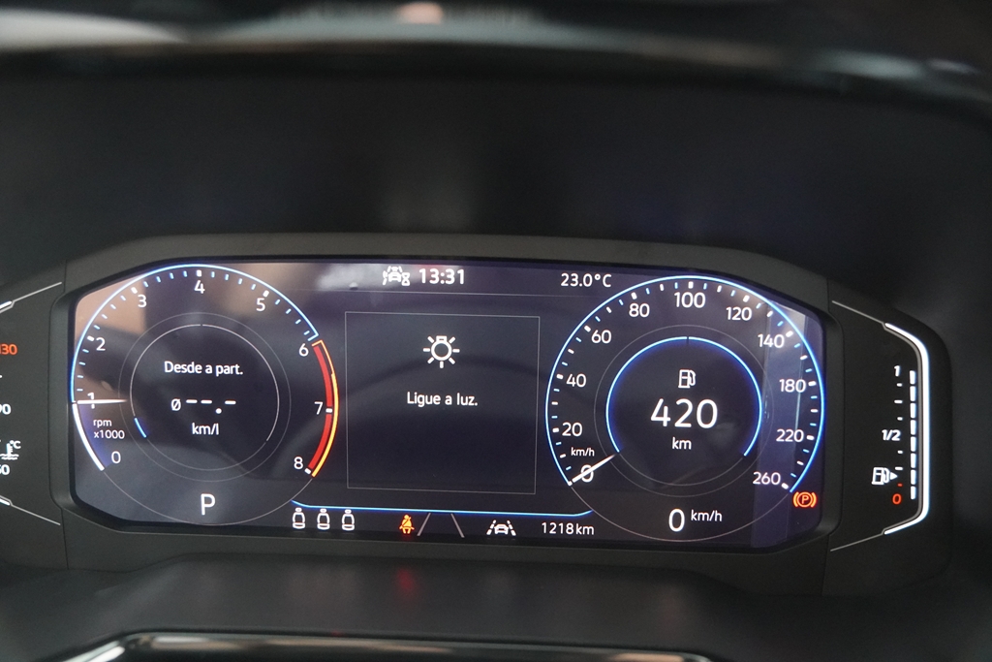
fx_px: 1033
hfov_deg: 51.3
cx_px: 496
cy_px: 331
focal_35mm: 38
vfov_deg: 35.5
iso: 4000
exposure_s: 1/60
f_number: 2.8
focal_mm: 25
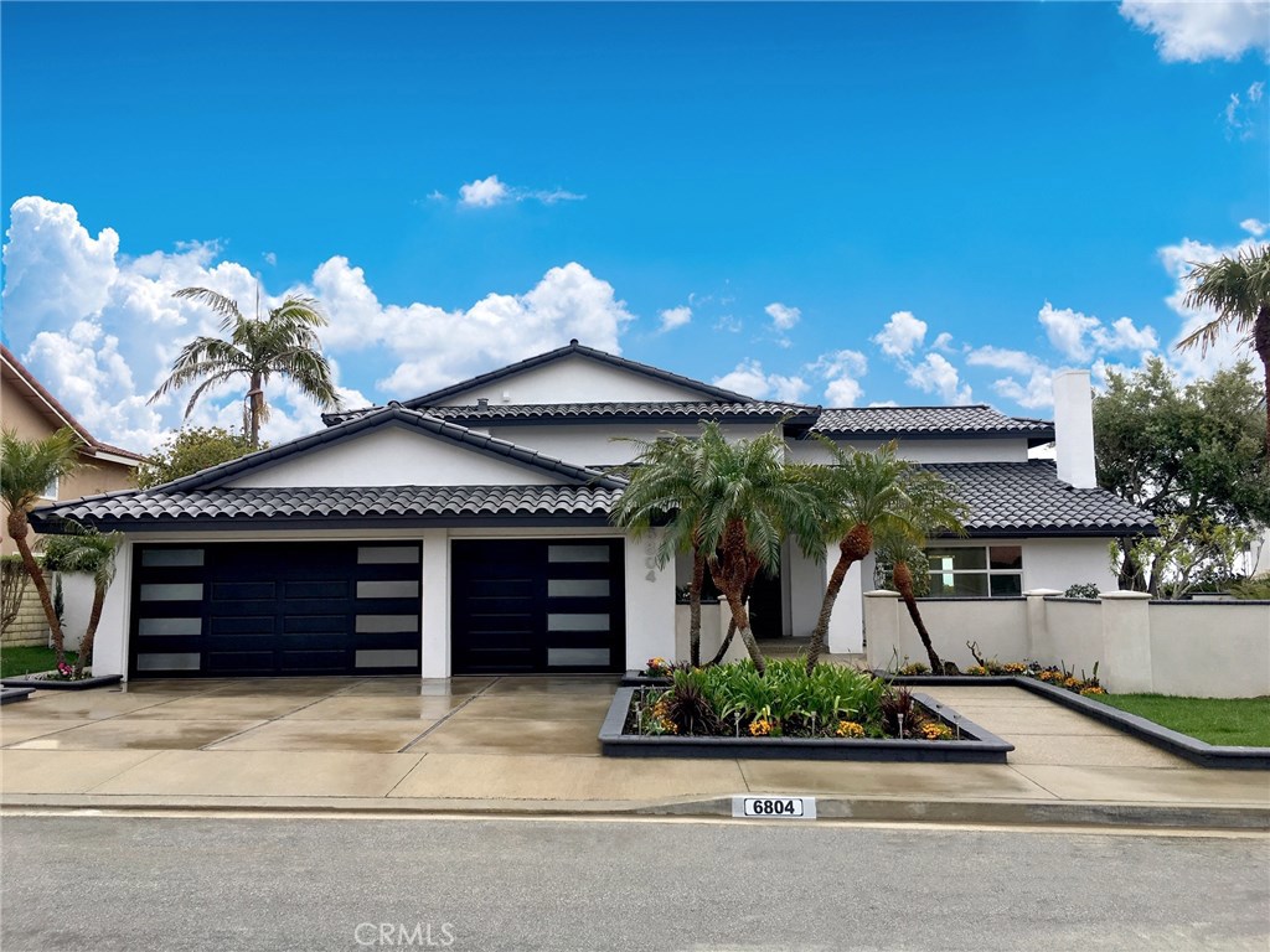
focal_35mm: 29
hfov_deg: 61.7
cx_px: 635
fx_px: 1064
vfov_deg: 48.2
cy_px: 476
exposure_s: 1/1241
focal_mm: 4.15
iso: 25
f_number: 2.2
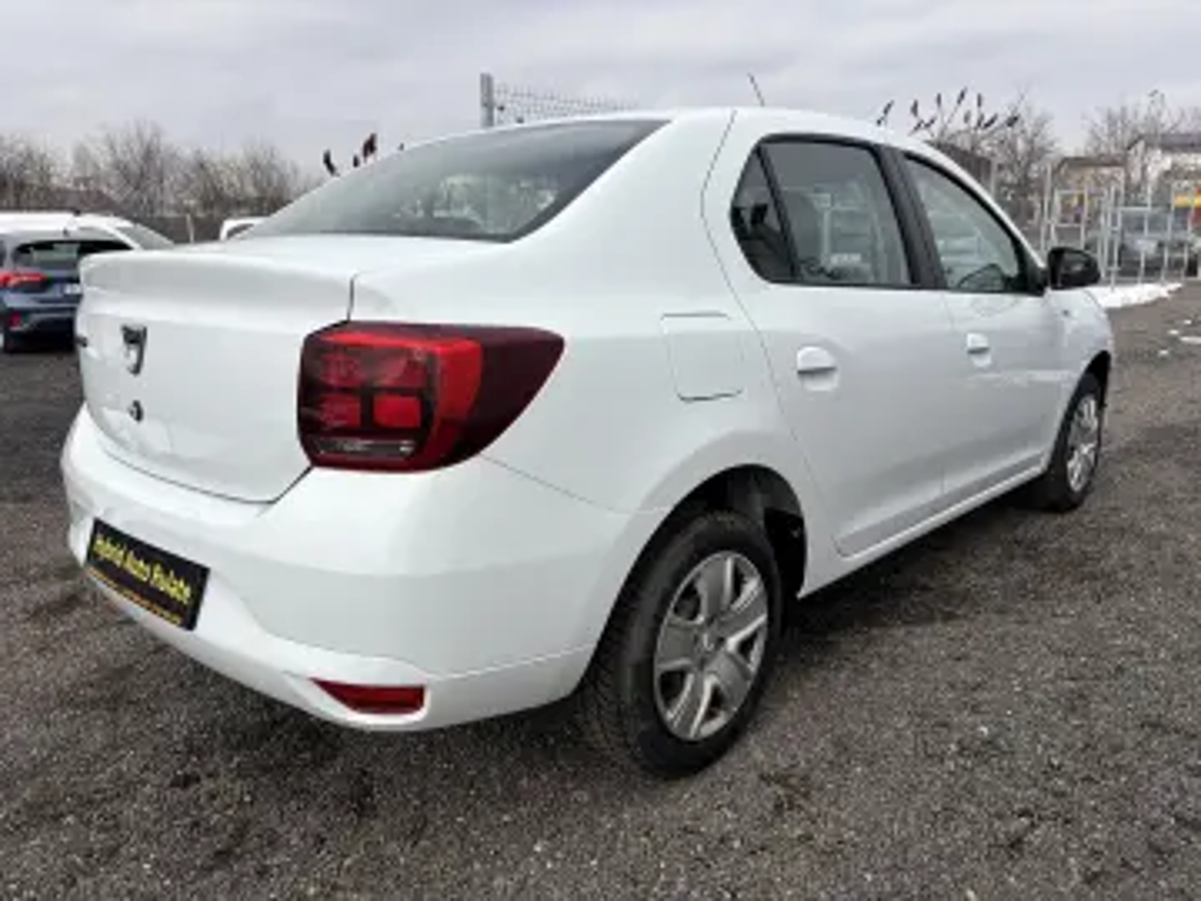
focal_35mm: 26
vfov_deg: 53.1
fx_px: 902
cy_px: 450
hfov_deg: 67.3
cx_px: 600
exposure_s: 1/3623
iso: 50
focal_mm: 5.96
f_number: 1.6
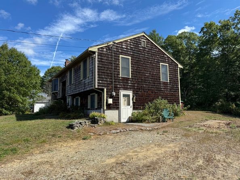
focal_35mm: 24
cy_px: 90
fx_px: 166
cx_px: 120
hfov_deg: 71.6
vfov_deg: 56.8
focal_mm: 6.76
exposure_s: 1/2053
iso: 80
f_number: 1.78
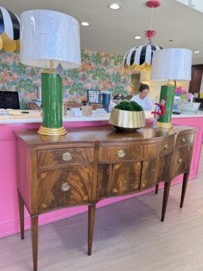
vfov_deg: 69.4
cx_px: 104
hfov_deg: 54.9
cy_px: 139
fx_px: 195
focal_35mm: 25
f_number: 1.78
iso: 200
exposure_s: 1/120
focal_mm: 6.76
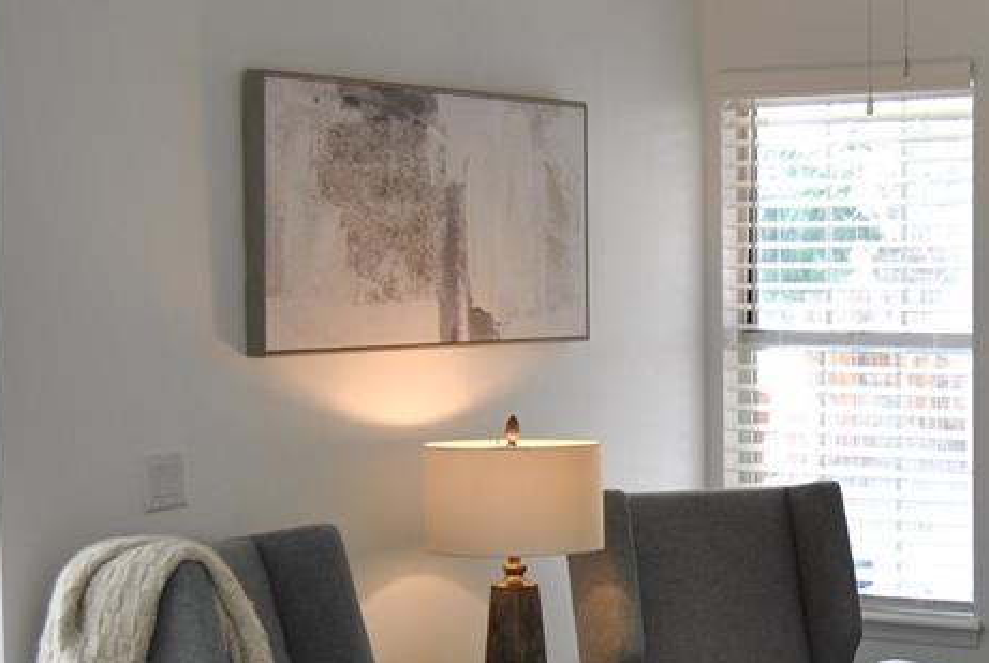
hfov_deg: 24.9
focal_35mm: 80
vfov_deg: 17.1
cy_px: 460
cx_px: 796
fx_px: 2201
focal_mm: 24
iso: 200
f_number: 3.8
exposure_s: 1/50
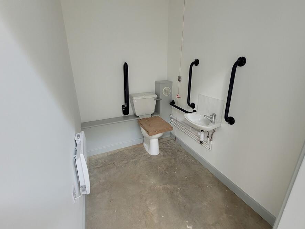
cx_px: 157
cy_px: 105
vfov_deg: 81.6
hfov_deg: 98.1
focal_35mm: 15
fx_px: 132
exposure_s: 1/50
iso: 125
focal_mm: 1.74
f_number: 2.2
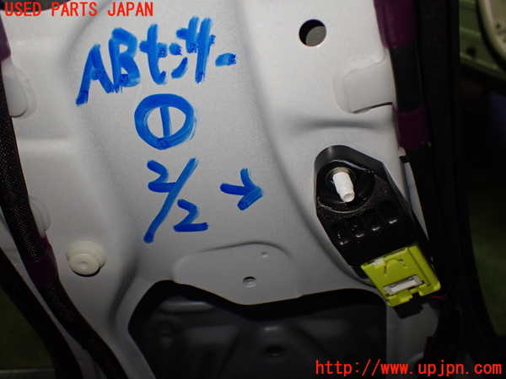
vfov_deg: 46.8
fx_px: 439
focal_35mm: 30
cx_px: 253
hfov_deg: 60.0
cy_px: 190
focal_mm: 5.4
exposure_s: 1/125
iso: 400
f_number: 2.3
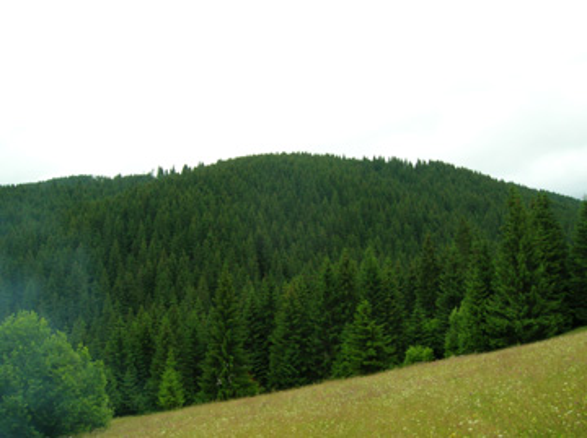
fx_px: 576
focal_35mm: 34
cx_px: 294
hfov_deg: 54.0
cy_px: 219
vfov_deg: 41.7
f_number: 4.9
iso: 50
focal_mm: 5.7
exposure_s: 1/45.7
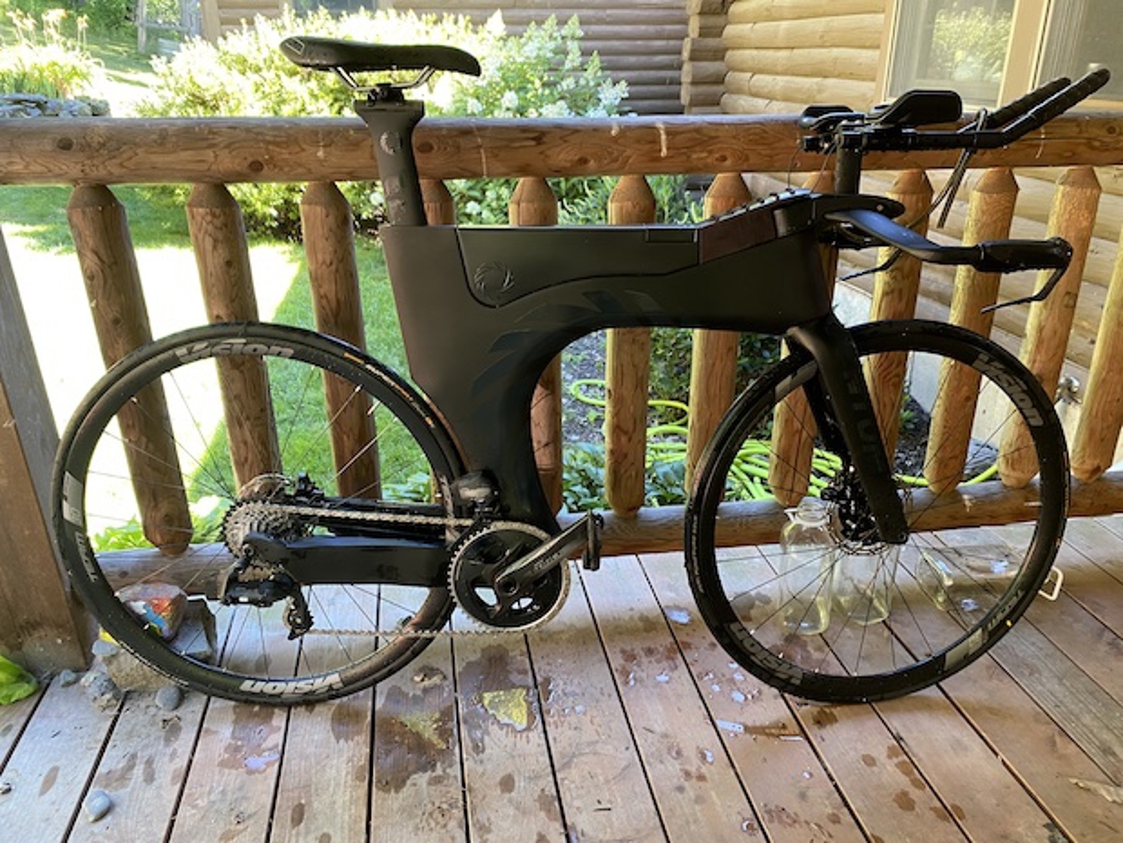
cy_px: 422
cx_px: 562
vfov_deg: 53.1
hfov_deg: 67.3
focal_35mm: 26
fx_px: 843
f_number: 1.8
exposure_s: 1/79
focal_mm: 4.25
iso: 125
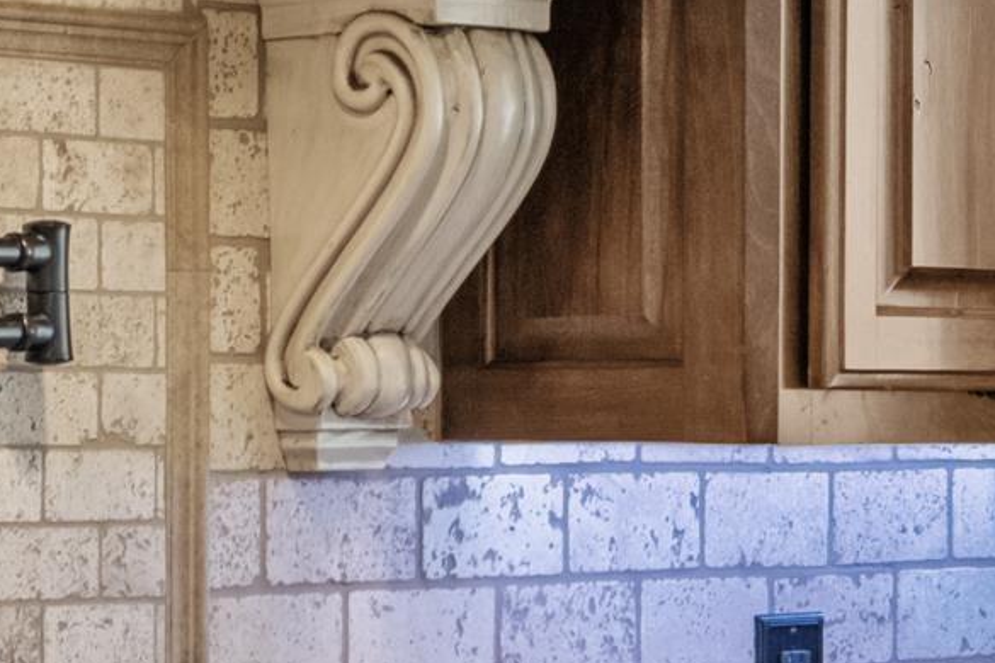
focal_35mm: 141
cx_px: -36
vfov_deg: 9.7
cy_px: 404
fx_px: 3897
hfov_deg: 14.3
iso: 800
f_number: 8
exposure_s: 1/3
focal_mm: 21.9
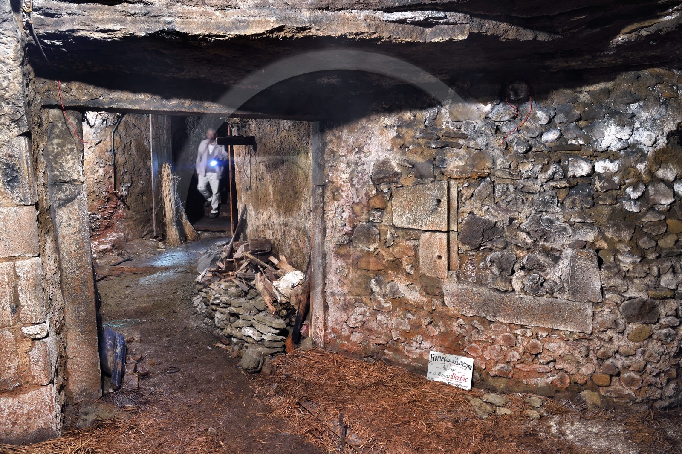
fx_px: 454
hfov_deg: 73.8
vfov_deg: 53.1
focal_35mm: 24
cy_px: 227
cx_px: 341
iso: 200
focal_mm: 24
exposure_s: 8
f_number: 9
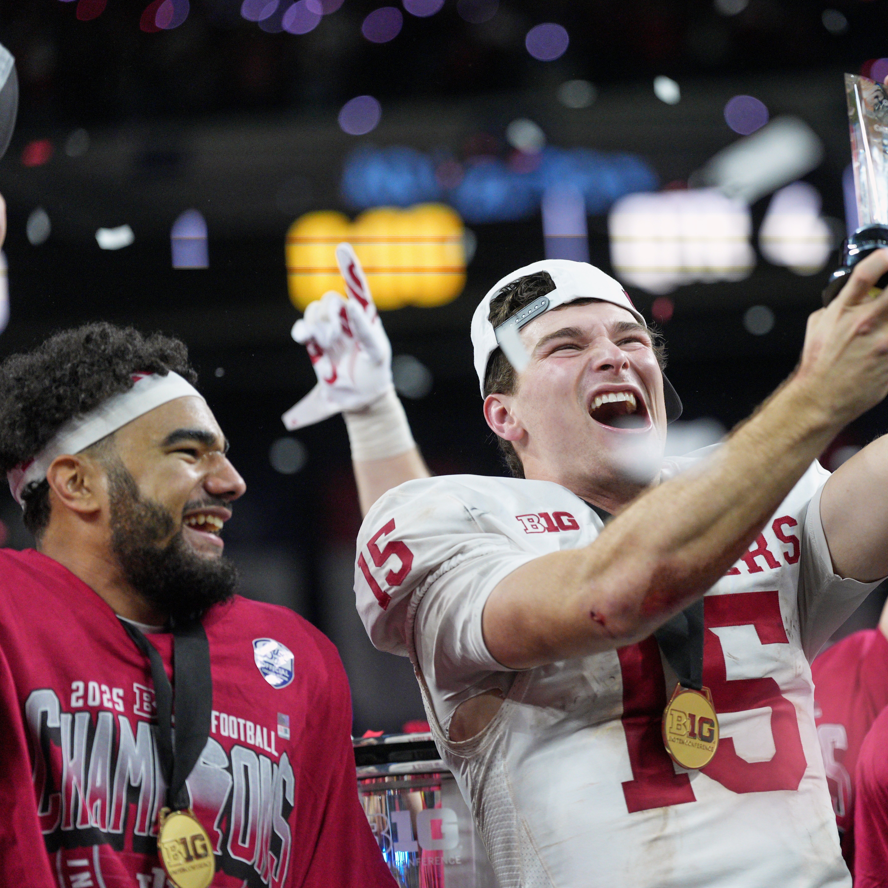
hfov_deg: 9.1
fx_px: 5601
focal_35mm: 193
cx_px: 630
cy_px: 445
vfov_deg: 9.1
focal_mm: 151
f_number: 2.8
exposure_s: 1/2000
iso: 4000
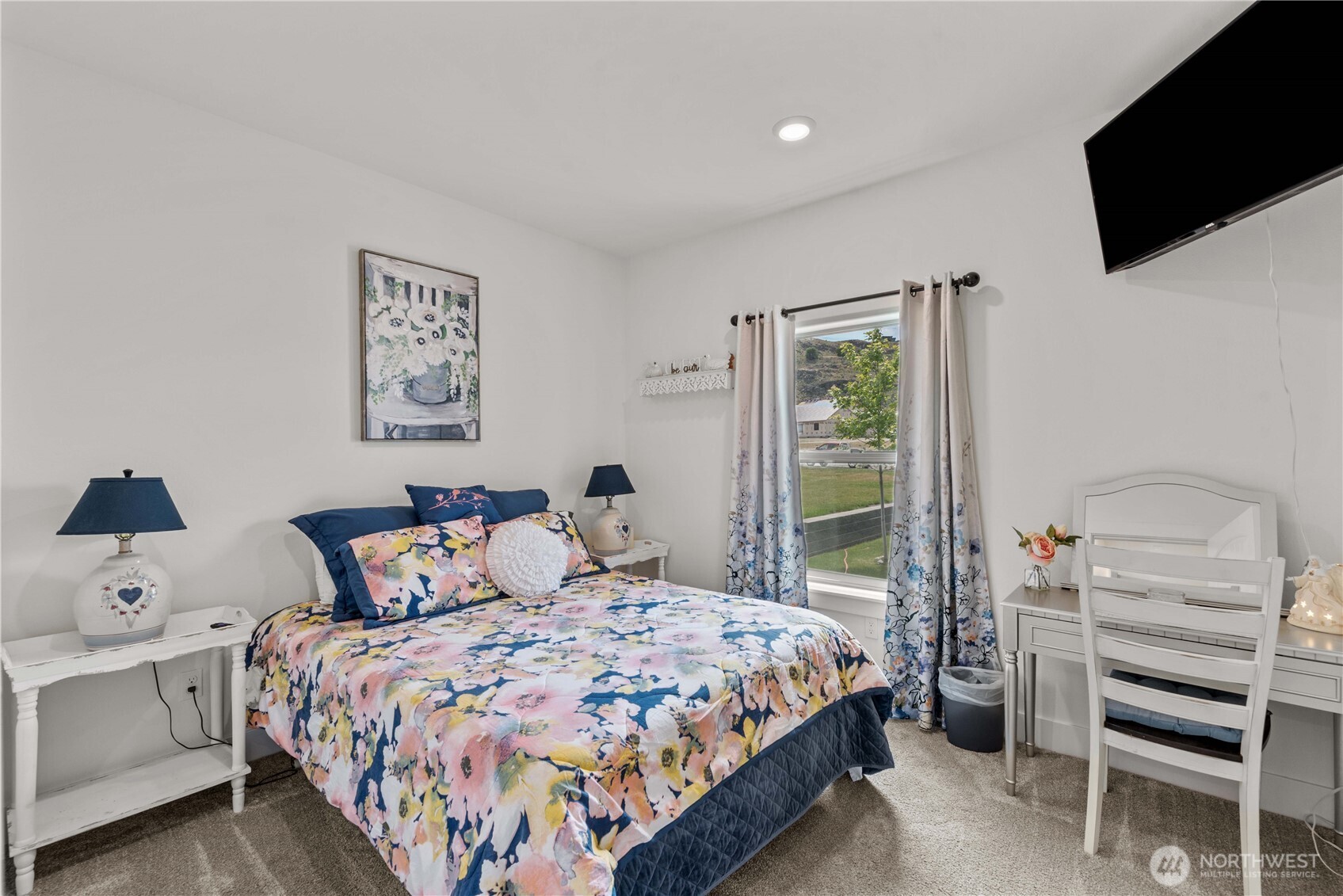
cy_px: 448
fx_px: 560
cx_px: 672
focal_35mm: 15
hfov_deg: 100.4
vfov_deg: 77.4
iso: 200
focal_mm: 15
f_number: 8
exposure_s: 1/8
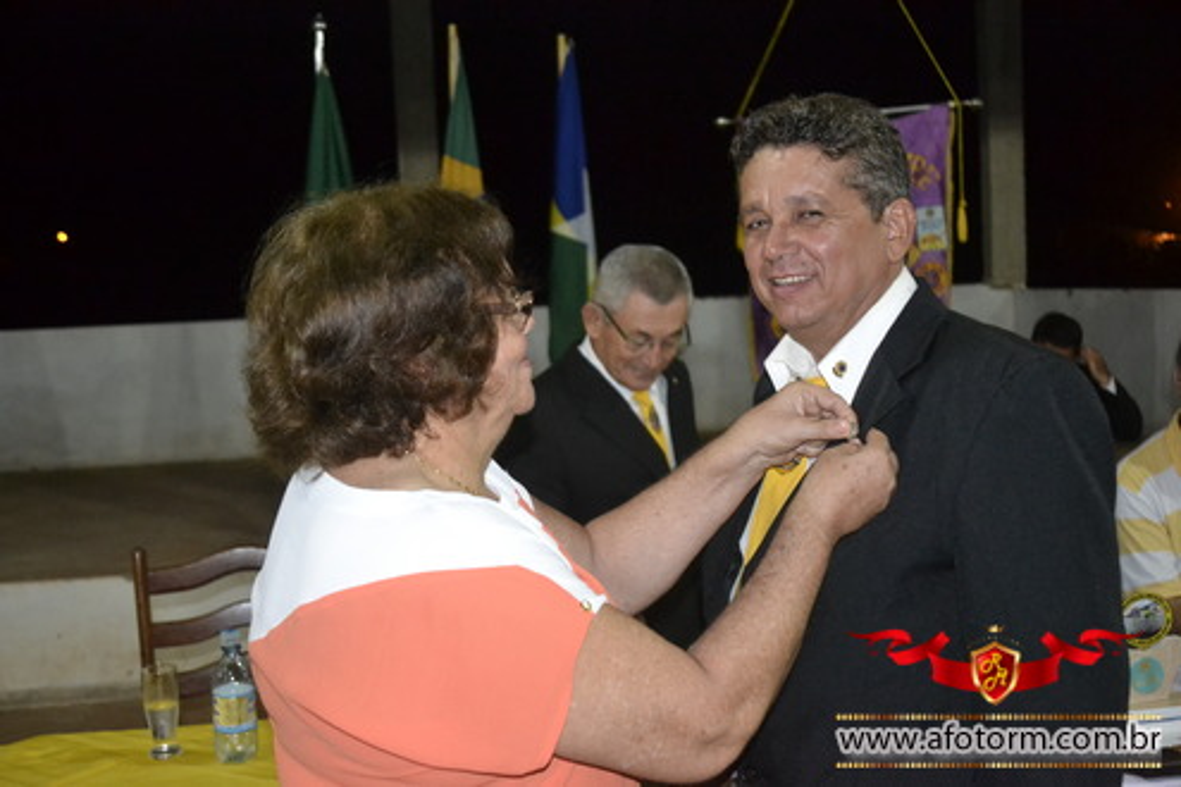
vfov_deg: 28.1
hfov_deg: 41.1
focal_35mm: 48
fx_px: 1575
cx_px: 590
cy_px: 394
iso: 3200
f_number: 4.2
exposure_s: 1/60
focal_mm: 32
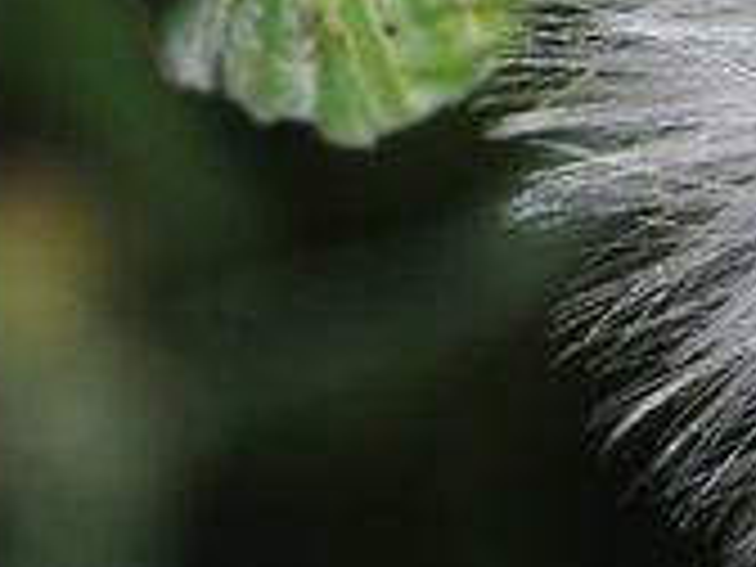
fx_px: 10090
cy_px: 56
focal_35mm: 462
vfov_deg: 3.2
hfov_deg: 4.3
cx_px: 1246
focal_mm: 90
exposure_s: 1/1000
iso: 640
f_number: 14
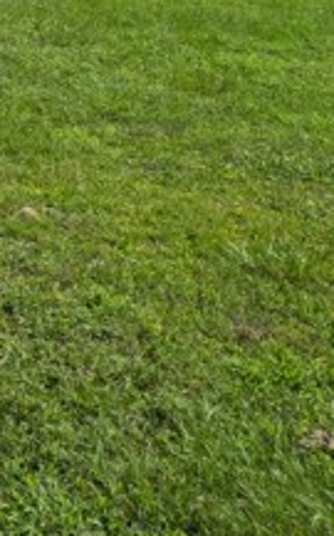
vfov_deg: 26.5
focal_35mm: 72
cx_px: -344
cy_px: -44
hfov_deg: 14.7
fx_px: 1052
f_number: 1.7
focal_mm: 6.25
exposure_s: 1/7944
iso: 64
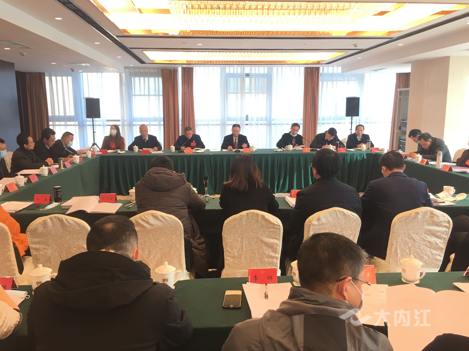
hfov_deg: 61.7
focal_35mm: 29
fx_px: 393
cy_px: 176
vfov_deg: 48.2
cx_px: 234
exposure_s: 1/33
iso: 64
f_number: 2.2
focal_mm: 4.15
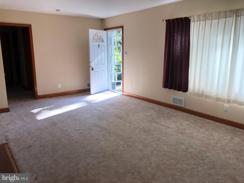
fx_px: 197
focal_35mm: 28
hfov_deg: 63.4
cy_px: 92
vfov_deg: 49.7
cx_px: 122
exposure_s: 1/120
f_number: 1.8
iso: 50
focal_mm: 3.99
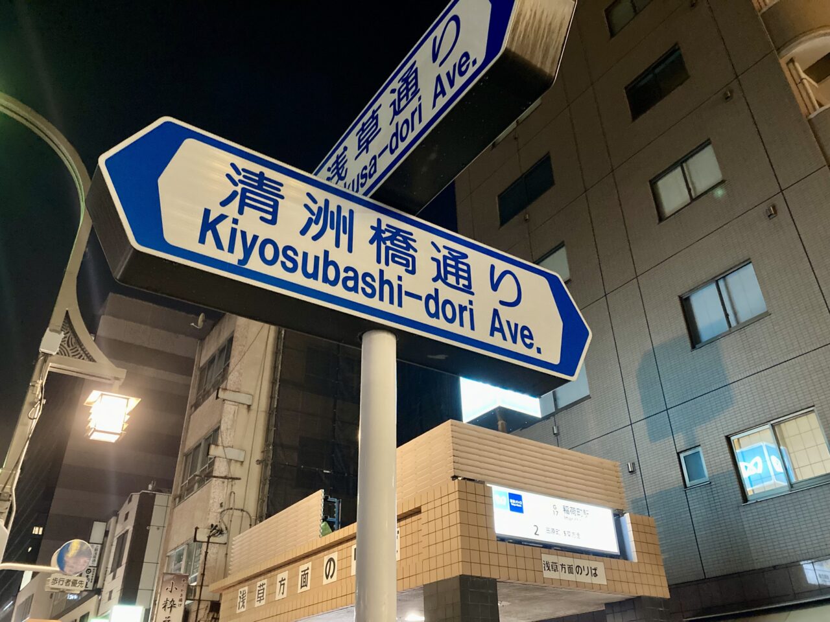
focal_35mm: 28
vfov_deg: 49.7
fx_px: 671
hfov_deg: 63.4
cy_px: 311
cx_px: 415
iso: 640
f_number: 1.8
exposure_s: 1/25
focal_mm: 3.99
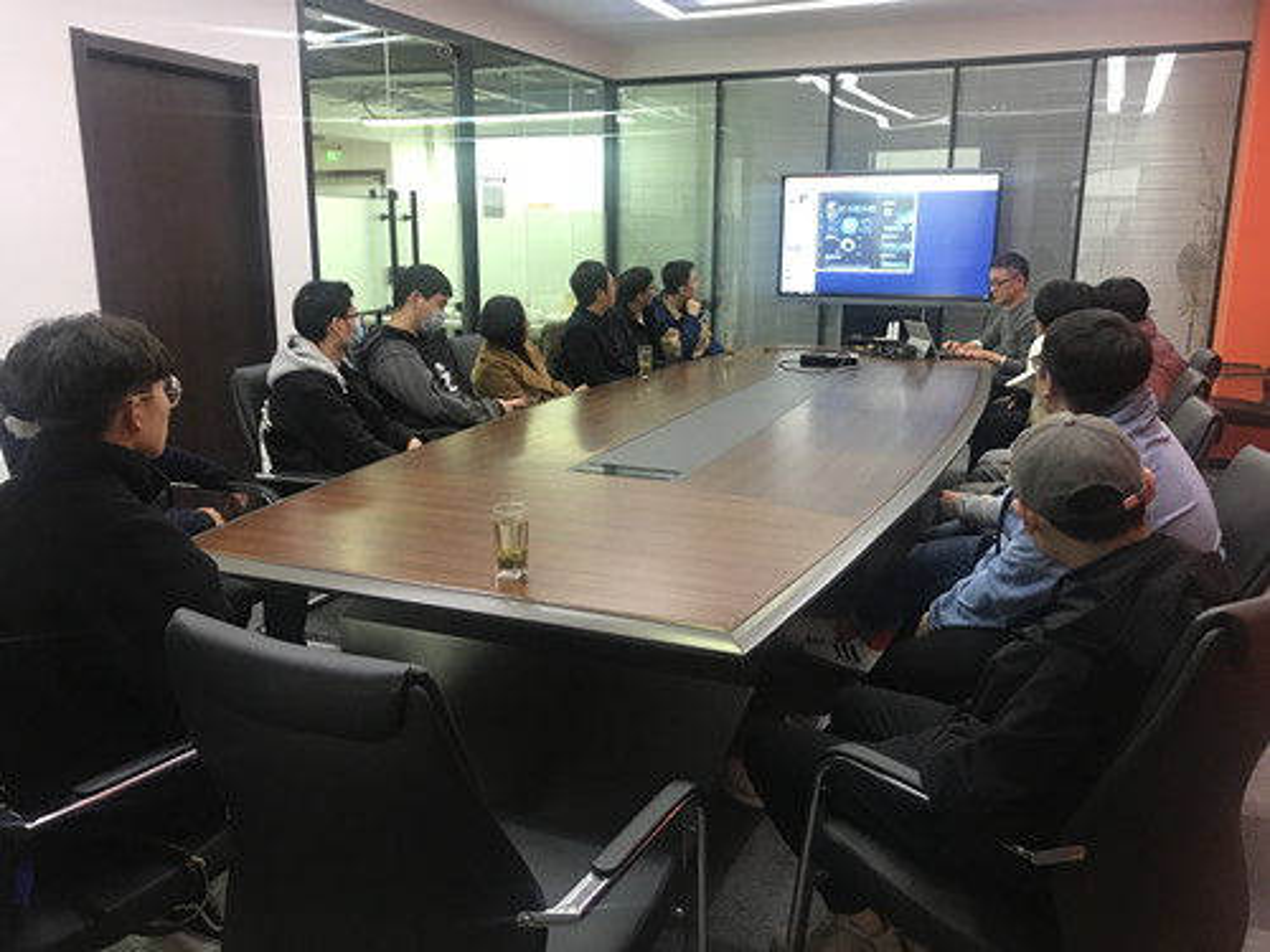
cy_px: 476
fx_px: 1027
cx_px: 635
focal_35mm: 28
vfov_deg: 49.7
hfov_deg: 63.4
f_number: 1.8
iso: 64
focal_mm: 3.99
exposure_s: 1/17
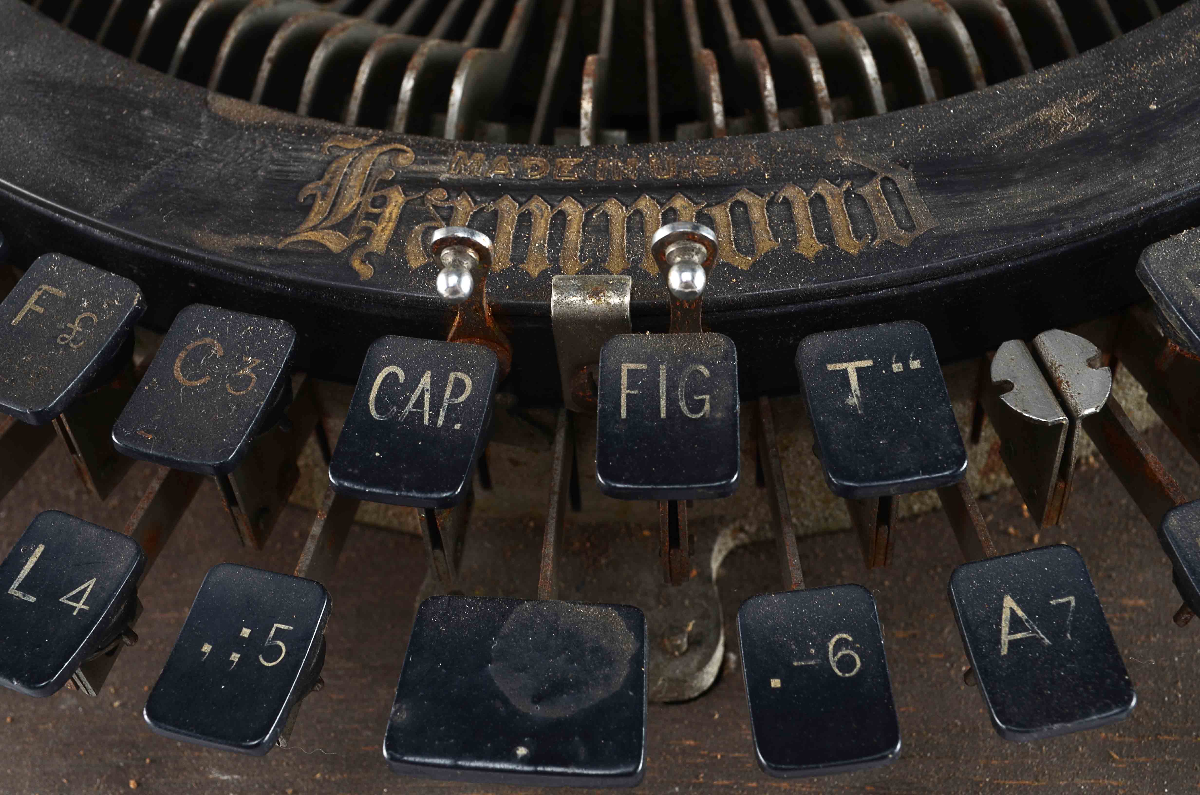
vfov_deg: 25.0
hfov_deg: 36.9
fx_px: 1796
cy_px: 398
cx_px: 600
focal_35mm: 54
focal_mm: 36
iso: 100
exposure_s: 1/80
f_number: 11
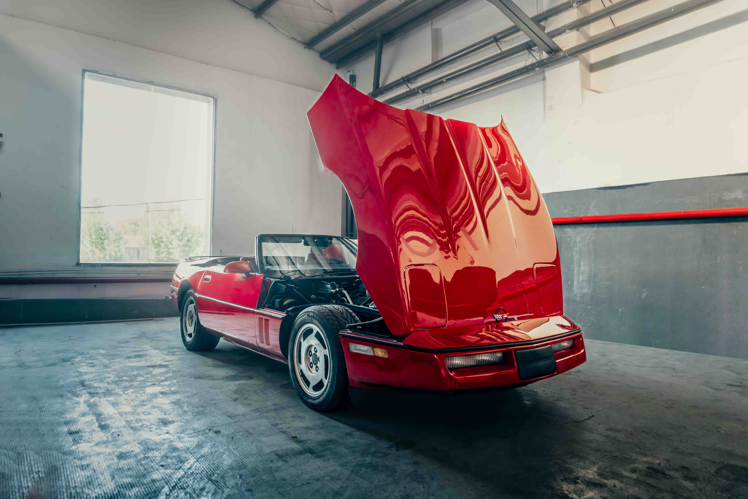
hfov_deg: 73.7
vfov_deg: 53.1
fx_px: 499
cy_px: 250
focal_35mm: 24
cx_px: 374
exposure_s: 1/15
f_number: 3.5
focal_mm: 16
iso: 400
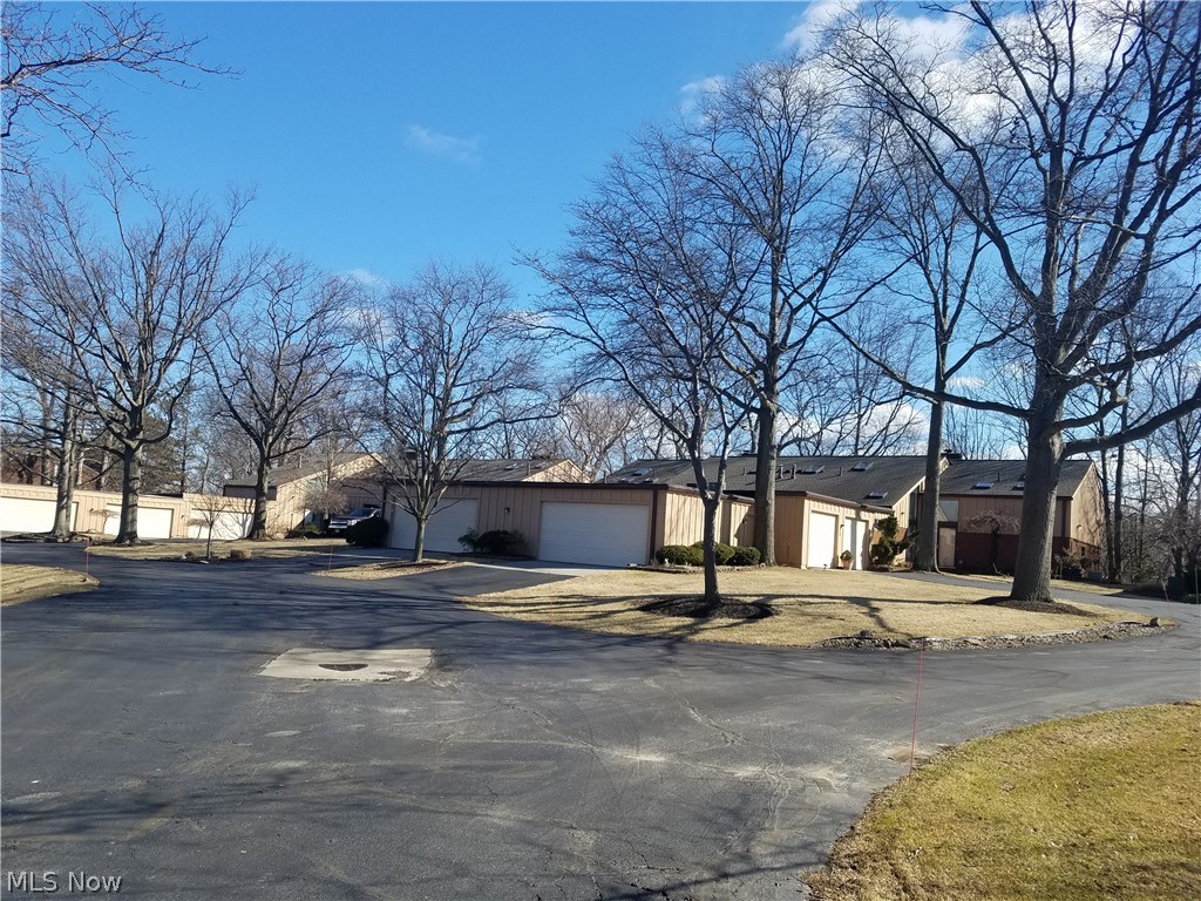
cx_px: 600
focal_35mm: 26
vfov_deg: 53.1
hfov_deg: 67.3
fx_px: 902
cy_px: 450
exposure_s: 1/1736
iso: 50
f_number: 1.7
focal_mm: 4.2
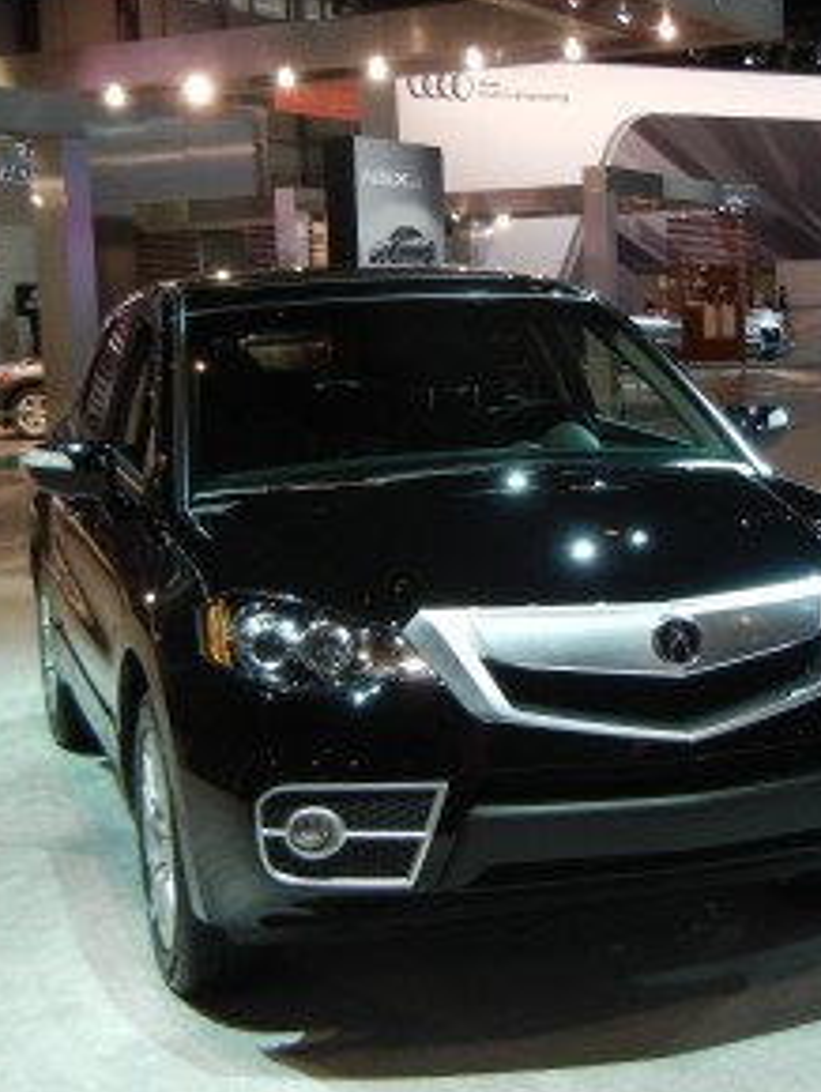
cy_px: 478
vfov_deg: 31.1
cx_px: 437
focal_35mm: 62
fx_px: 1958
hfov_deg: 23.7
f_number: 3.5
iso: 176
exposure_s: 1/60
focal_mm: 5.4
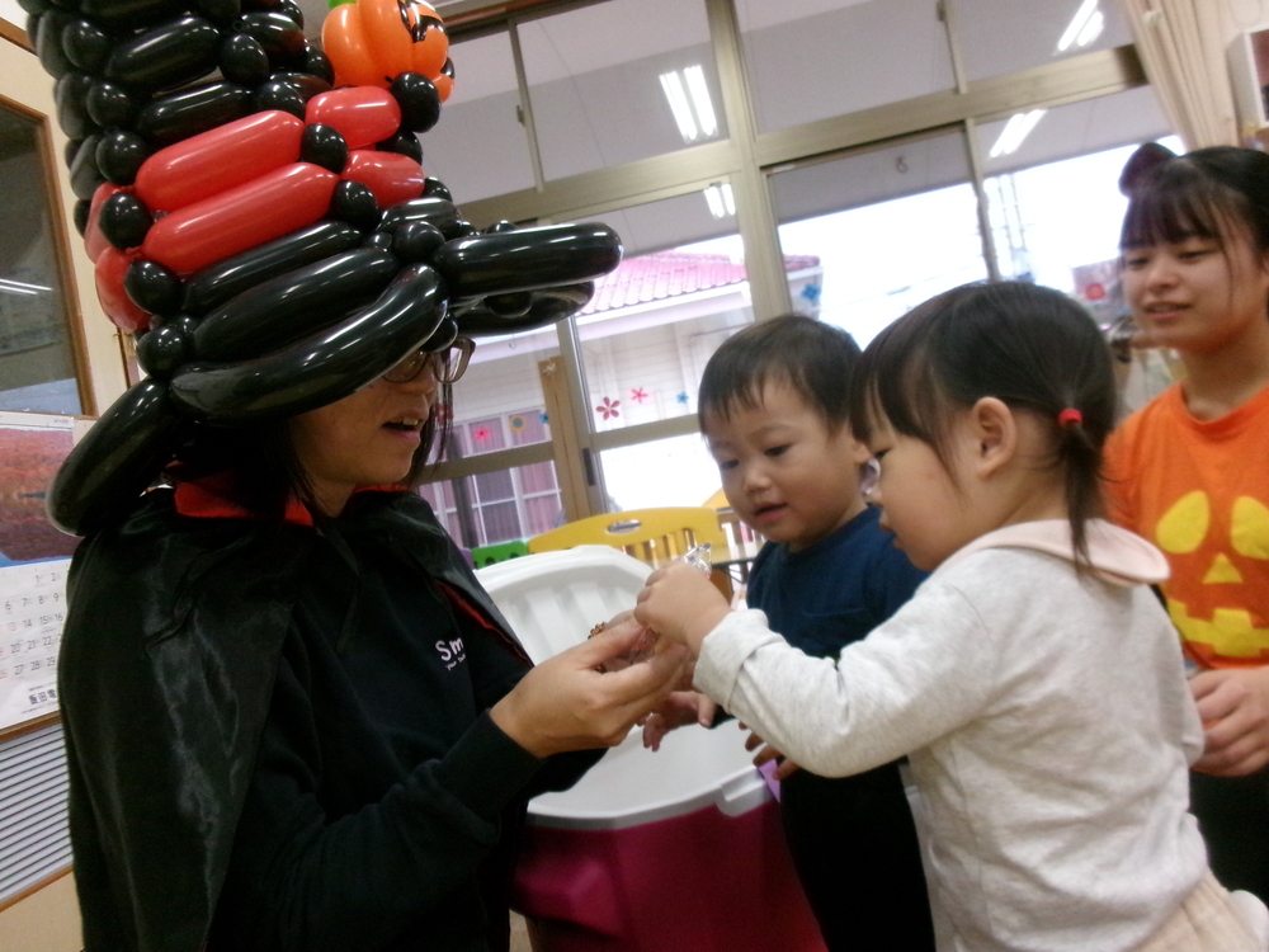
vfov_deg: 49.7
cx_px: 634
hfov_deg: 63.4
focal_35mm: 28
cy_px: 476
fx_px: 1026
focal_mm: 5.1
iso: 800
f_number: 3.9
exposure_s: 1/120
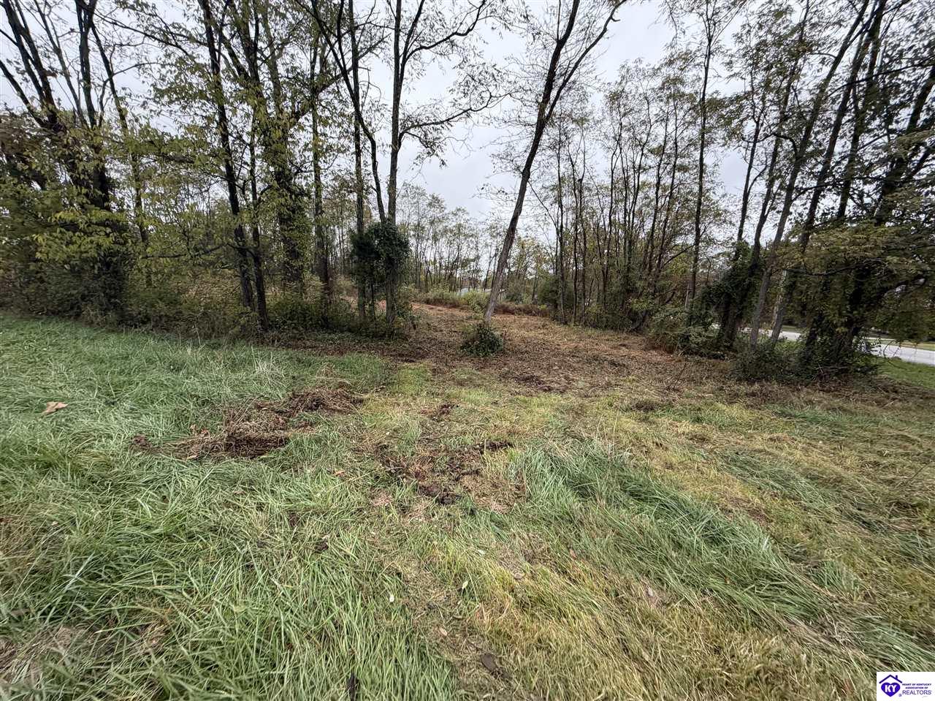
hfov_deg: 102.1
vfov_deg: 85.6
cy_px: 350
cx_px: 468
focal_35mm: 14
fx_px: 378
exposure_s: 1/121
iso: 64
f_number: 2.2
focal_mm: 2.22
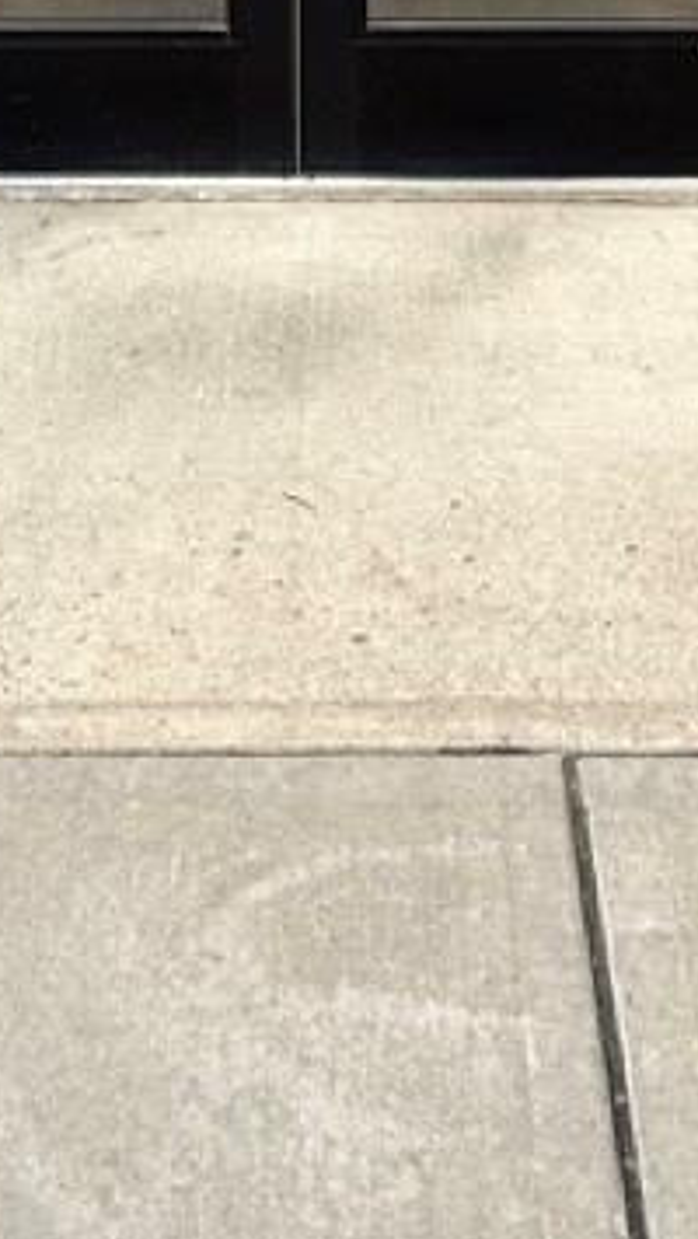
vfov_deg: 28.1
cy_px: -524
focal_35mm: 55
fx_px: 1808
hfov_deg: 21.8
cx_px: 283
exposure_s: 1/390
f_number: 2.2
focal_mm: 2.22
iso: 50
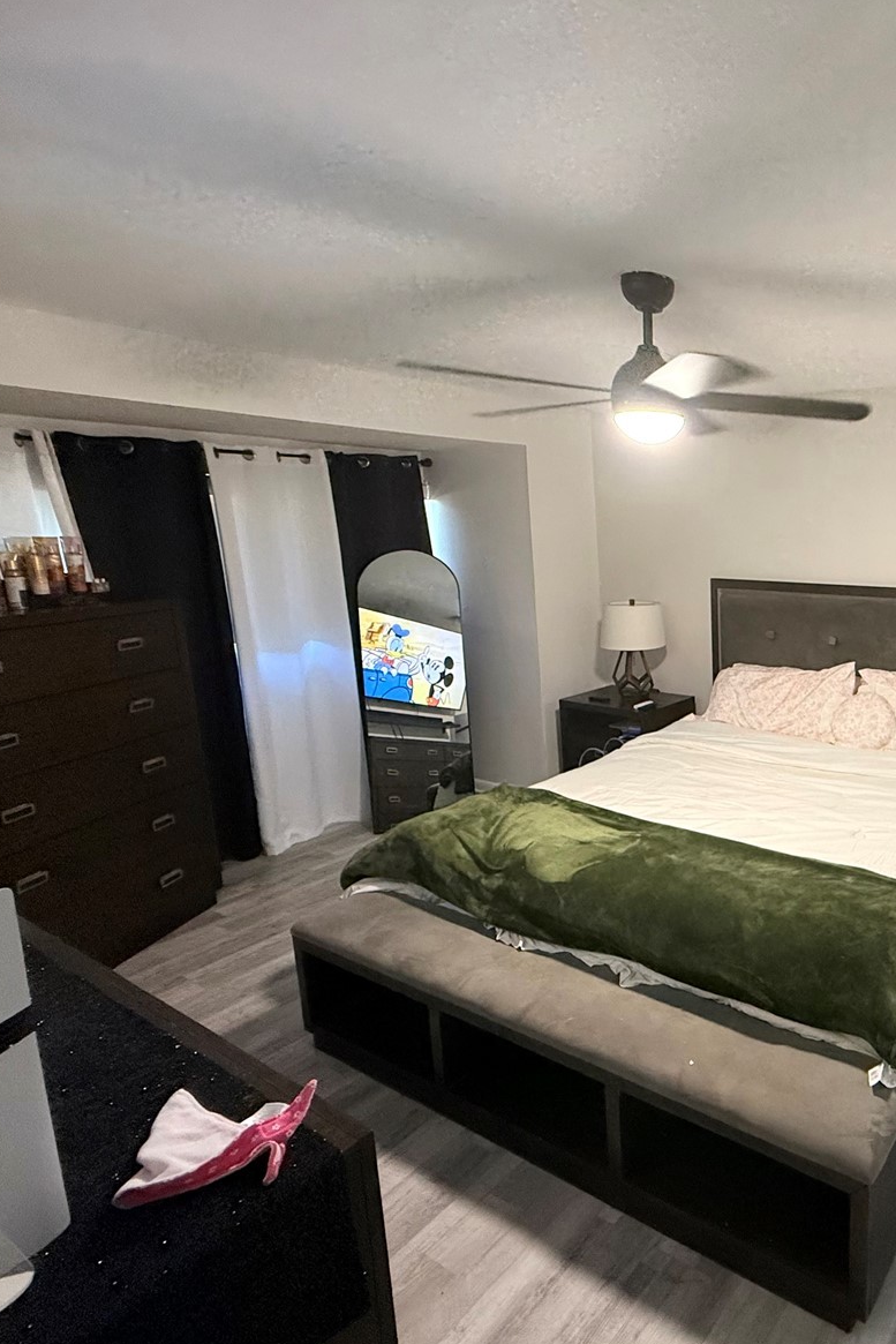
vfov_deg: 84.0
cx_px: 831
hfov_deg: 53.0
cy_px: 668
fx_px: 746
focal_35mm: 20
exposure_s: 1/60
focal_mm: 2.22
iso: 400
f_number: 2.2
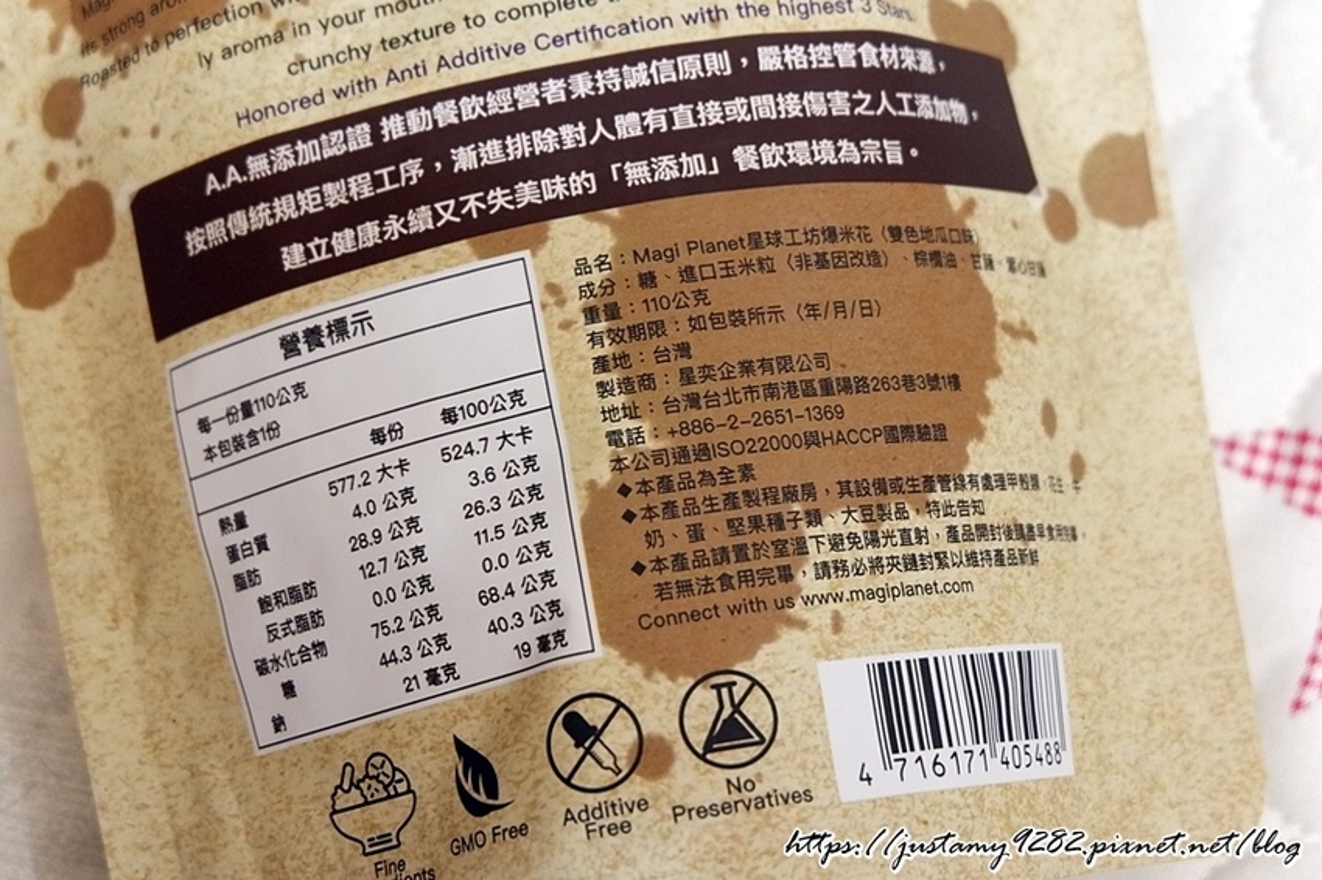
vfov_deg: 18.2
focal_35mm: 75
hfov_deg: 27.0
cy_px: 440
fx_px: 2753
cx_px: 661
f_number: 5.6
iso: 3200
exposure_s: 1/60
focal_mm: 50
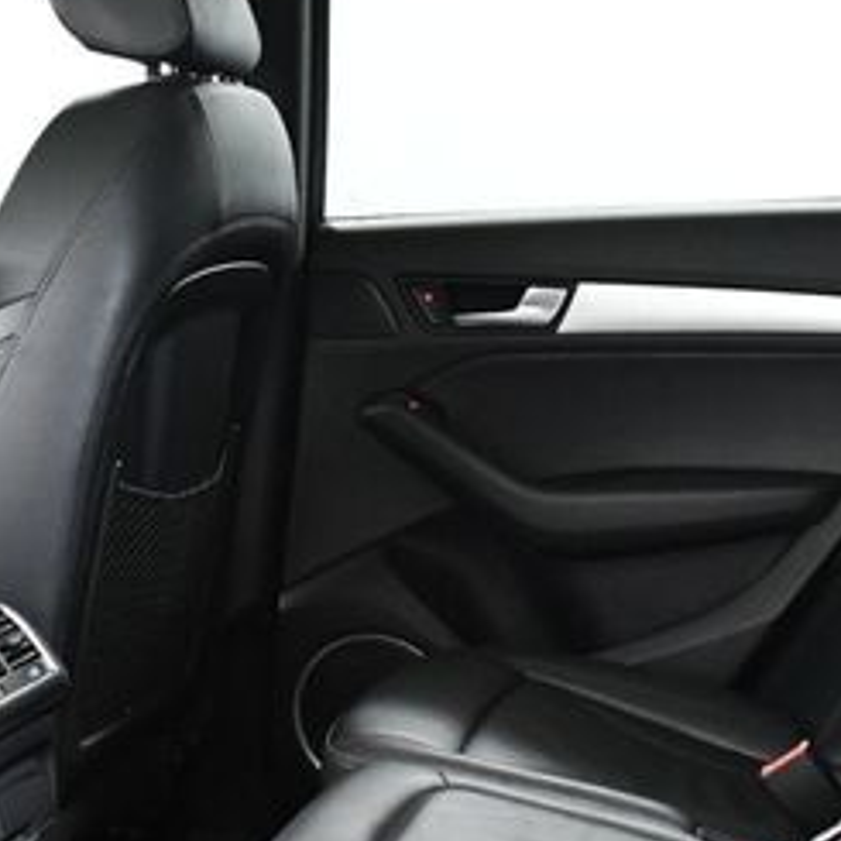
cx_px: 460
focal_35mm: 80
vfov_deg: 21.6
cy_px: 518
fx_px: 2199
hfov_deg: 21.6
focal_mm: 18
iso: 3600
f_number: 3.5
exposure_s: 1/60
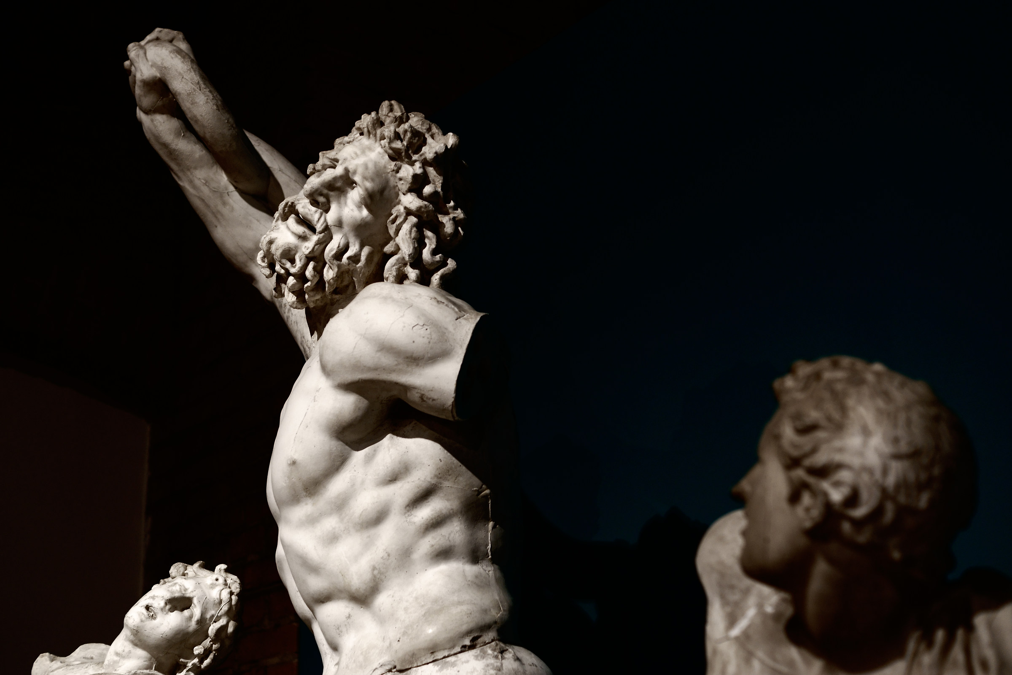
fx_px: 1476
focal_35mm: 52
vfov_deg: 25.8
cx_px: 506
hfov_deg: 37.9
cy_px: 338
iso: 500
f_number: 2.8
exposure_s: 1/50
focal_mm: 35
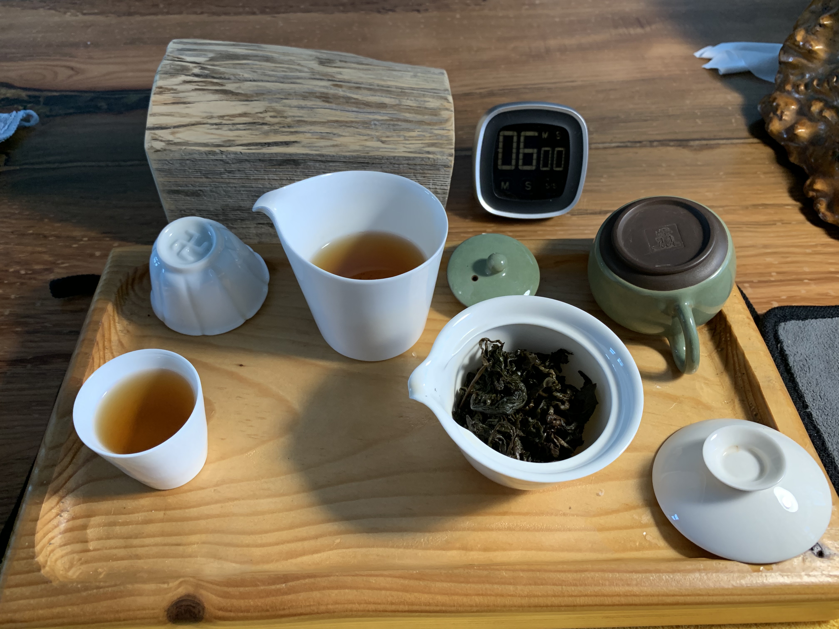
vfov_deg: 53.1
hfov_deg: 67.3
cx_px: 420
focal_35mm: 26
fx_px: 630
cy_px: 314
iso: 200
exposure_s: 1/60
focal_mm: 4.25
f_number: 1.8
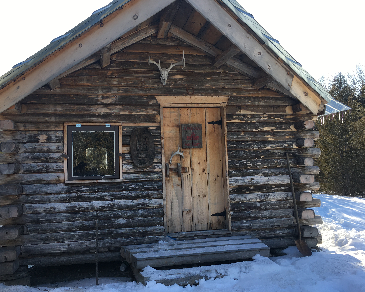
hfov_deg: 57.1
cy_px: 147
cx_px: 165
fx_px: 335
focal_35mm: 31
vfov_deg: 47.1
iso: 25
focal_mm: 4.15
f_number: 2.2
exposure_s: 1/427
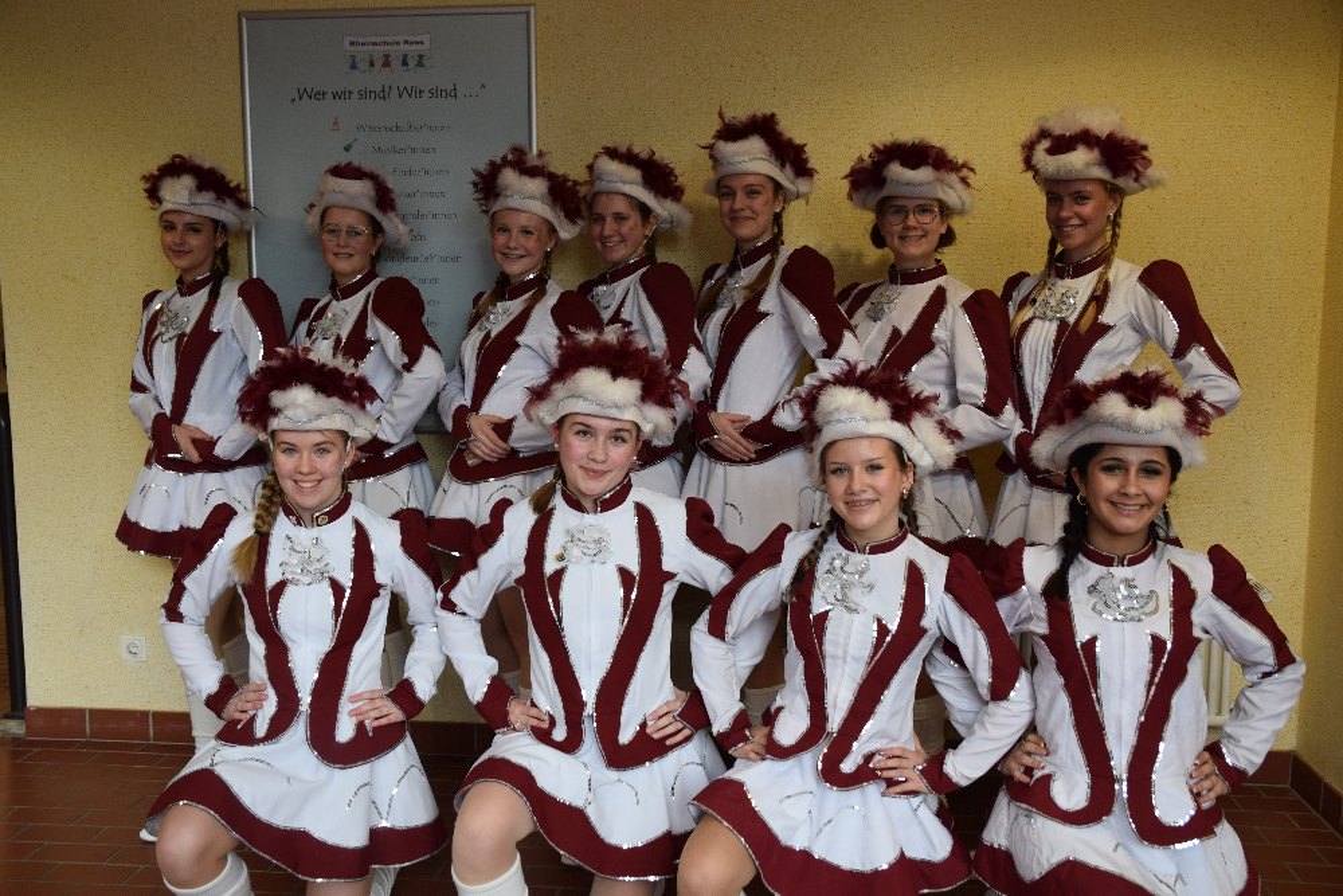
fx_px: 1343
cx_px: 672
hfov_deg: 53.1
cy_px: 448
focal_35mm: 36
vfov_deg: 36.9
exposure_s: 1/80
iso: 400
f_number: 4.5
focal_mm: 24
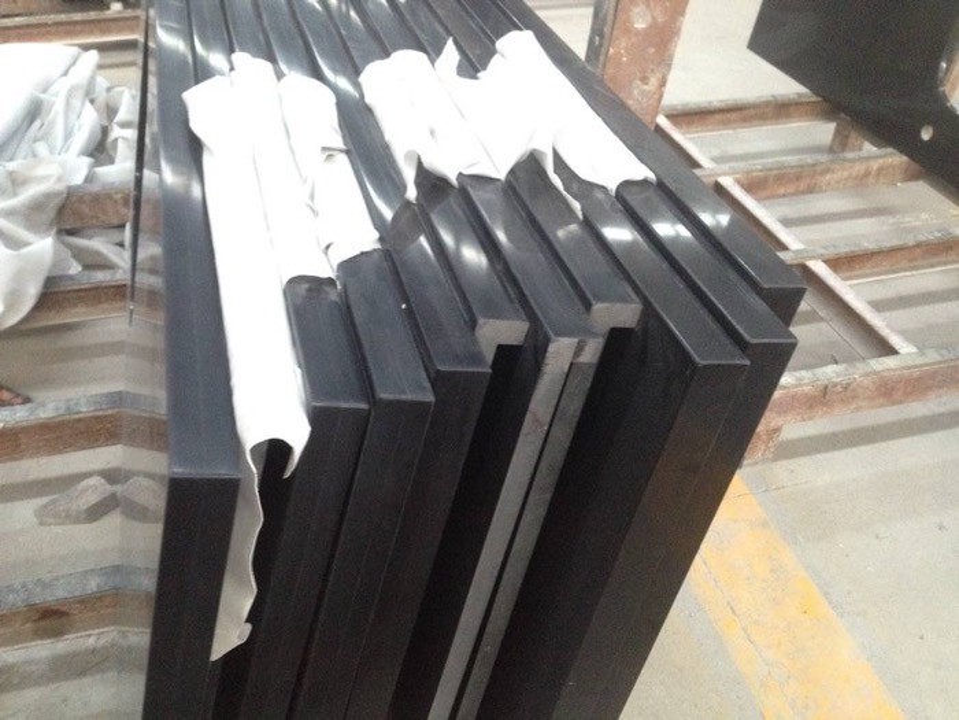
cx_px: 480
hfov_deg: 52.6
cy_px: 360
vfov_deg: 40.7
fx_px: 970
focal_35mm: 35
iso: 400
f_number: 2.4
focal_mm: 4.28
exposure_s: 1/15
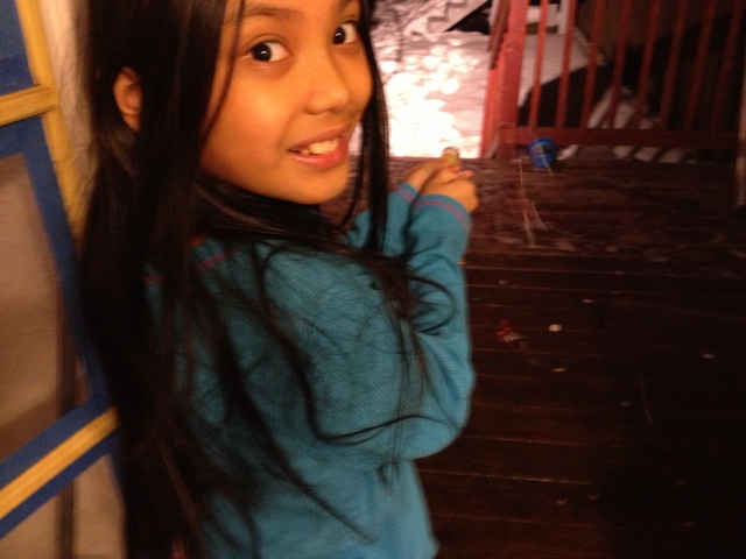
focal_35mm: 35
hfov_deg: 52.6
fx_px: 754
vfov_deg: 40.7
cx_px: 373
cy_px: 280
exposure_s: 1/15
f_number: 2.4
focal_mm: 4.28
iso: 500
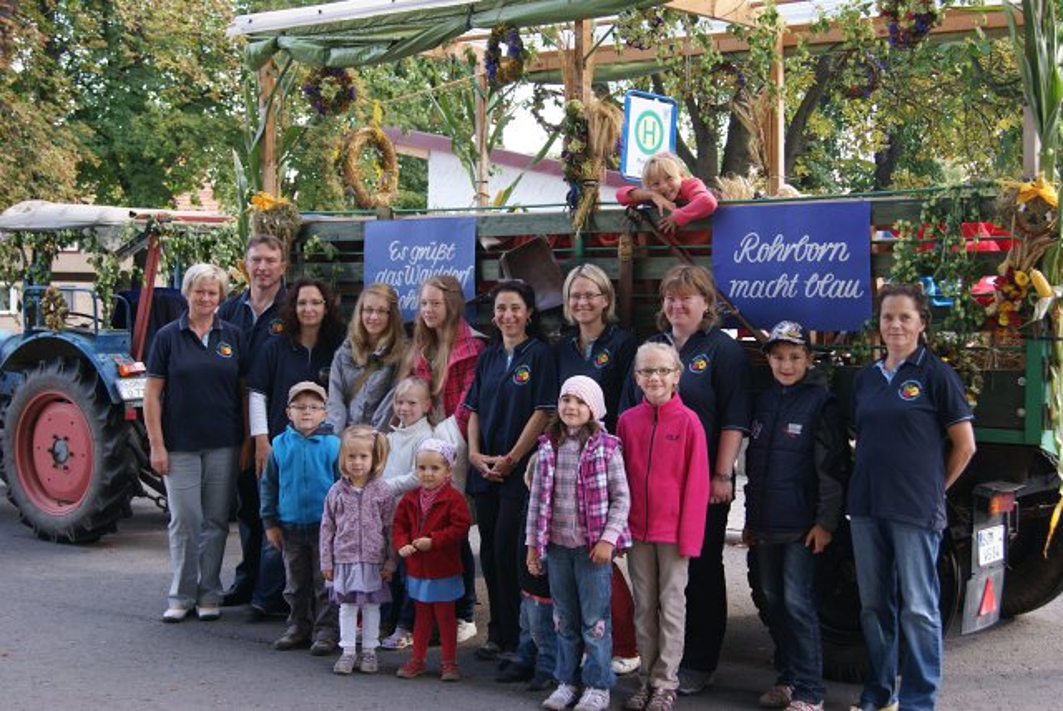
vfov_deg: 25.8
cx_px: 532
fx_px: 1552
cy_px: 356
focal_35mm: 52
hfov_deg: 37.8
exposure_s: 1/60
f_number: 4.5
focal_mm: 35
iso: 125
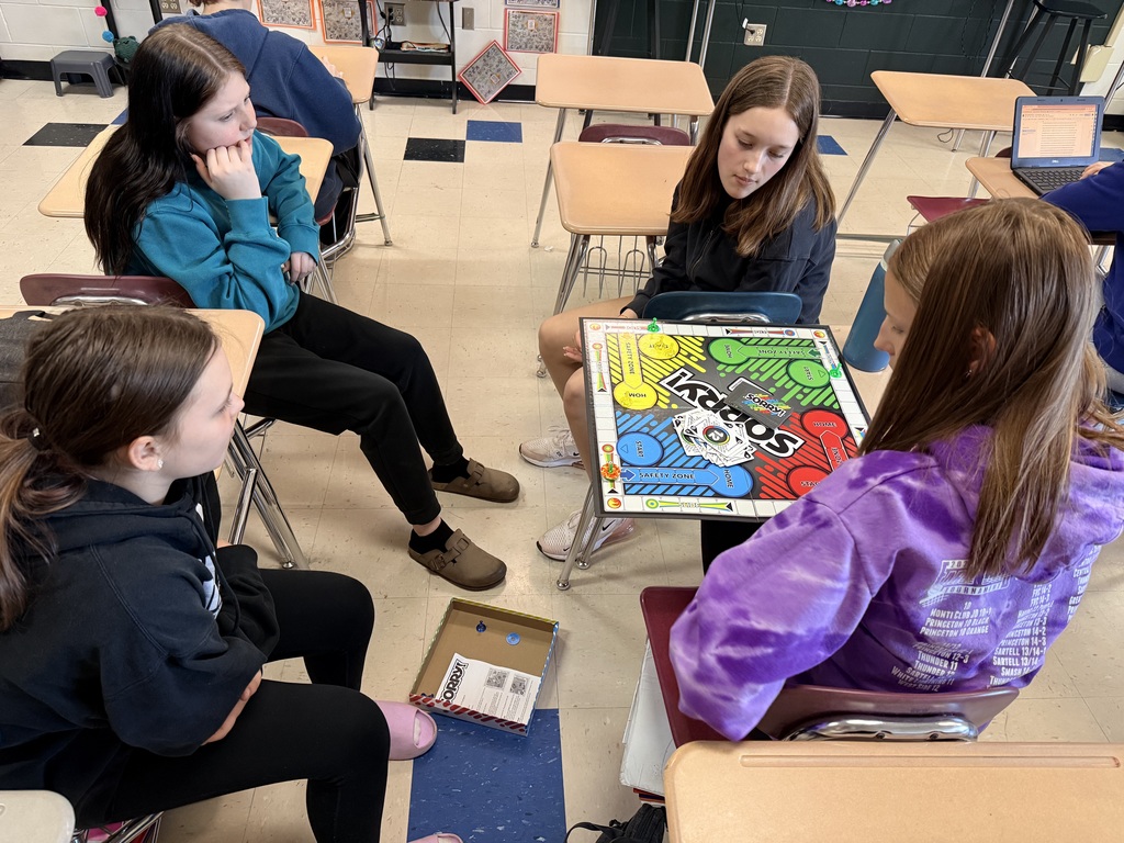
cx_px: 562
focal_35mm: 24
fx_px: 779
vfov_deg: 56.8
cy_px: 422
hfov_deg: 71.6
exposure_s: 1/60
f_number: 1.78
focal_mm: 6.76
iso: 320
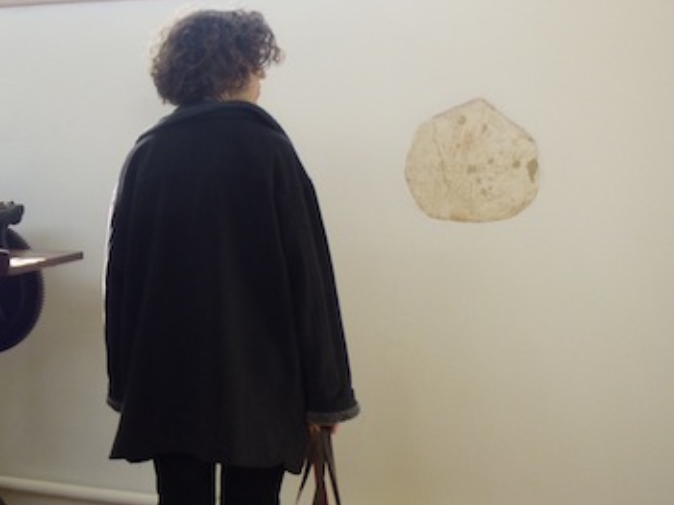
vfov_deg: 25.6
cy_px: 232
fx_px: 1109
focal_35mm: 57
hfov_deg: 31.1
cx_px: -13
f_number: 3.1
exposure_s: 1/60
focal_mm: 4.5
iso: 100
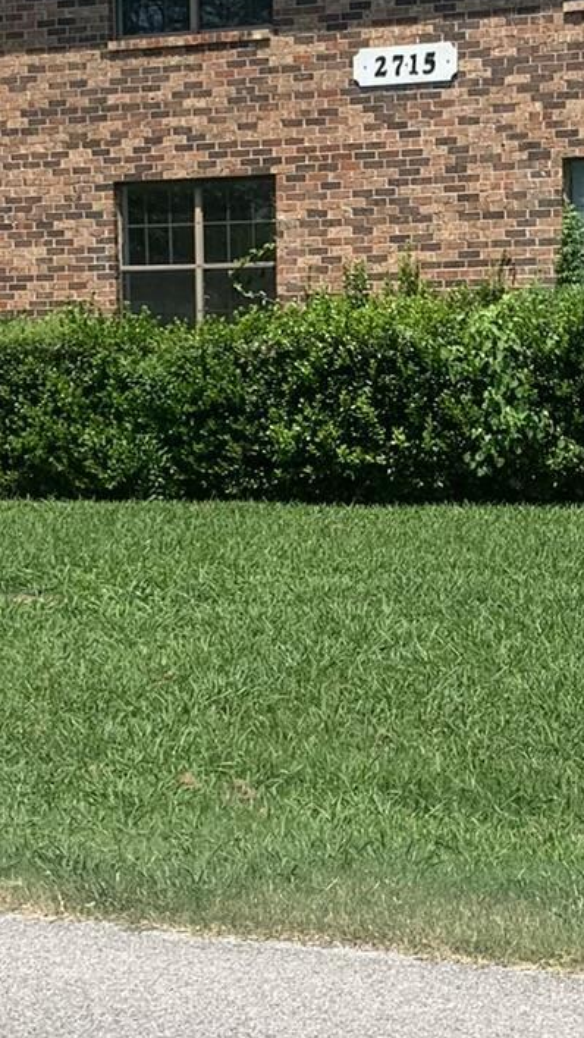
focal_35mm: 82
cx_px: 351
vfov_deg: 25.9
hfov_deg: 14.7
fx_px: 2256
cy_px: 571
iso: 25
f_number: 1.8
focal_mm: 4.25
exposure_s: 1/2114
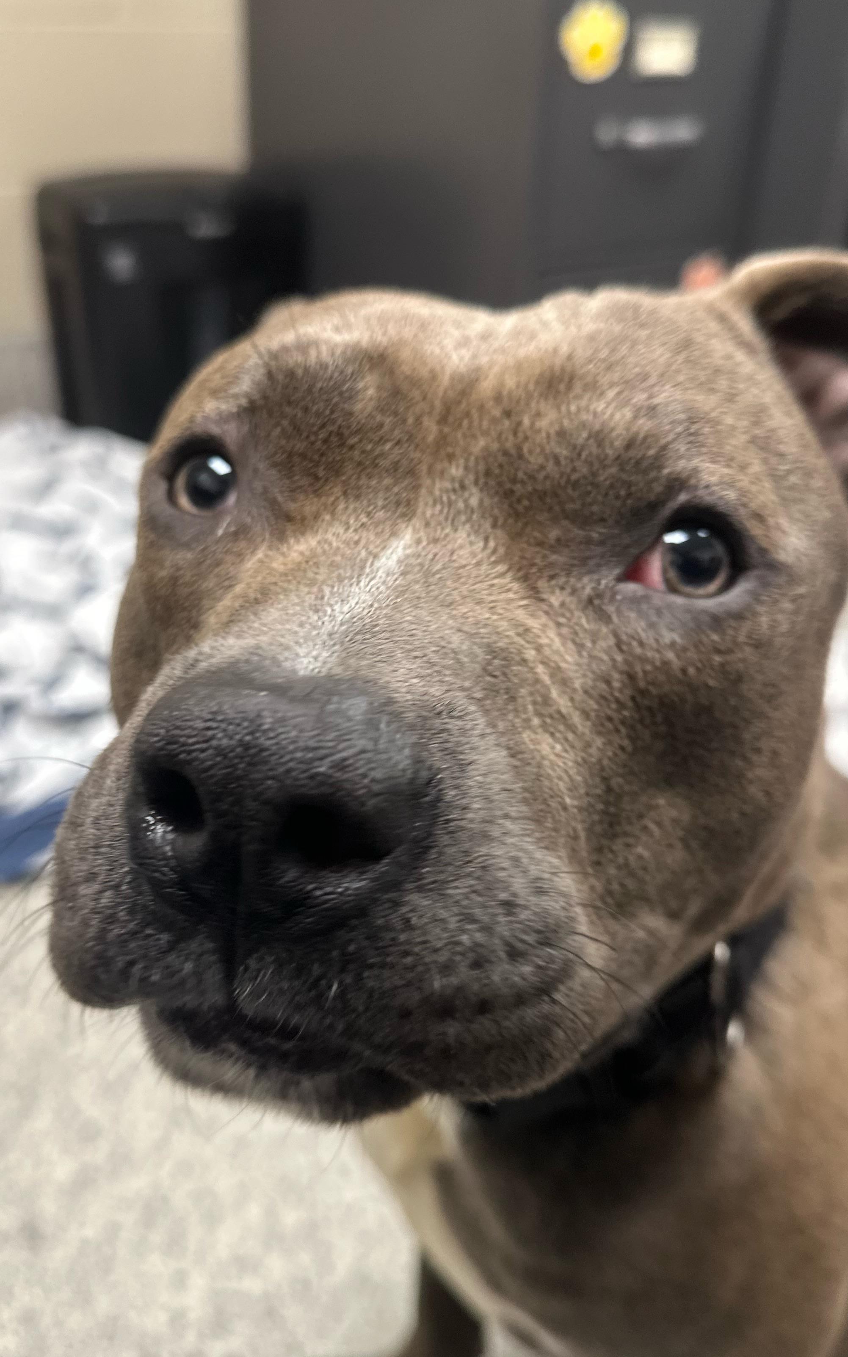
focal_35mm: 32
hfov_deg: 39.4
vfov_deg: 59.6
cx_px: 396
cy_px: 710
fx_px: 1183
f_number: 1.78
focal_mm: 6.86
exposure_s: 1/60
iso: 125
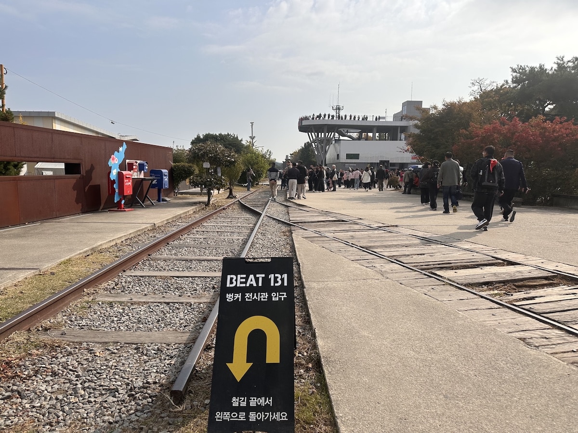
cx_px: 289
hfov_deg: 71.6
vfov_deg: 56.8
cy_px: 216
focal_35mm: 24
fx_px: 401
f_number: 1.78
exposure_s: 1/7042
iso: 80
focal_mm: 6.86
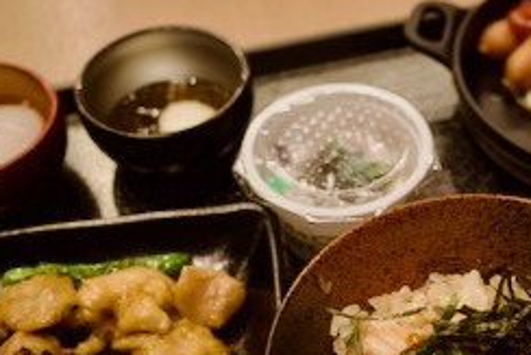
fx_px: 812
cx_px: 405
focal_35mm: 55
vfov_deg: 24.3
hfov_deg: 35.3
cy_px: 277
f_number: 2.8
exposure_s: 1/30
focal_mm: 18.3
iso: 320
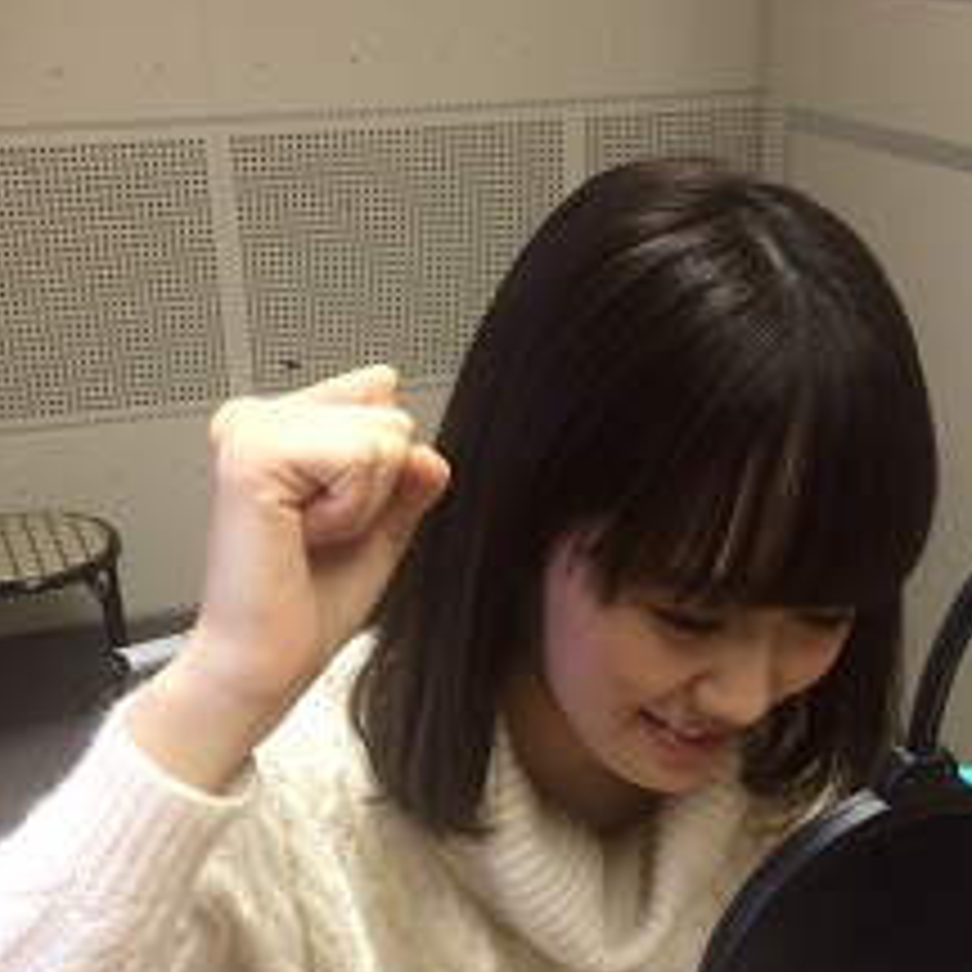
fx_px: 1525
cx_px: 542
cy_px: 673
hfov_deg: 35.3
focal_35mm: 48
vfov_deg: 34.9
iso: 125
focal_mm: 4.15
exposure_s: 1/33
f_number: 2.2
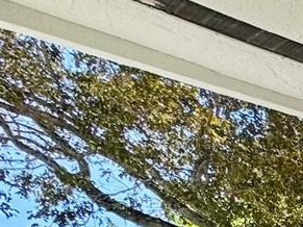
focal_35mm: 77
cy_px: 477
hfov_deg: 13.0
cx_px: 826
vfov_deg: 14.9
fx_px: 674
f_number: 2.2
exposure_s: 1/944
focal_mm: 2.22
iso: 40
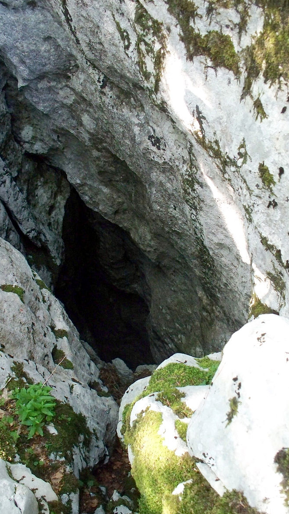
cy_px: 254
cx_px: 152
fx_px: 545
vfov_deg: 50.5
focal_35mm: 40
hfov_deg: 29.7
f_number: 2.8
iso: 400
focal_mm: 7.54
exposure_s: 1/60
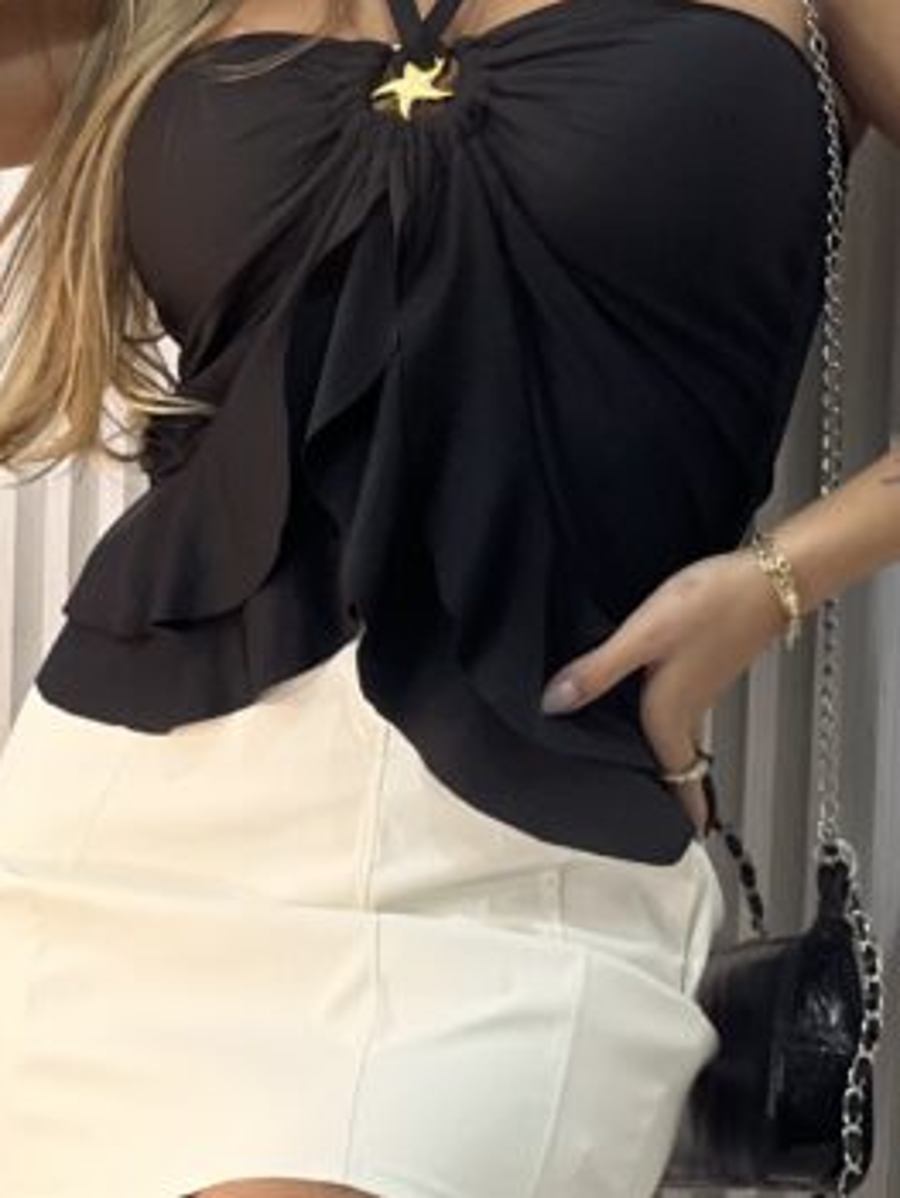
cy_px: 662
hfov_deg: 7.3
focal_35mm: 205
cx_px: 455
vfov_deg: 9.6
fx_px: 7098
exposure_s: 1/120
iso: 160
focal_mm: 9
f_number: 2.8
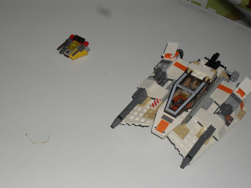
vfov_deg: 22.3
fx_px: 479
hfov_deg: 29.4
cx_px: 126
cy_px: 94
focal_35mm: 66
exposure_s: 1/60
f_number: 11.8
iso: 100
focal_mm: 11.7
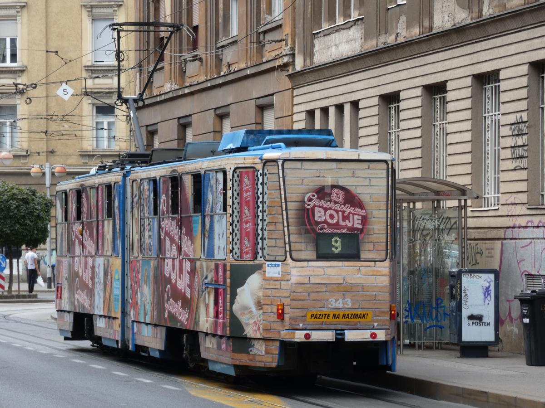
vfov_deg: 8.8
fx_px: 2661
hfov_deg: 11.7
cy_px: 204
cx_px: 272
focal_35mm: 169
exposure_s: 1/80
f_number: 5.5
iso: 80
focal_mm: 30.2
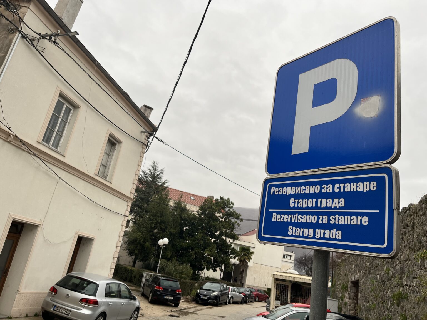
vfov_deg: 53.1
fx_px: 321
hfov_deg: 67.3
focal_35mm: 26
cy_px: 160
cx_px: 214
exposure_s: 1/288
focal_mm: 5.1
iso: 40
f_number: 1.6
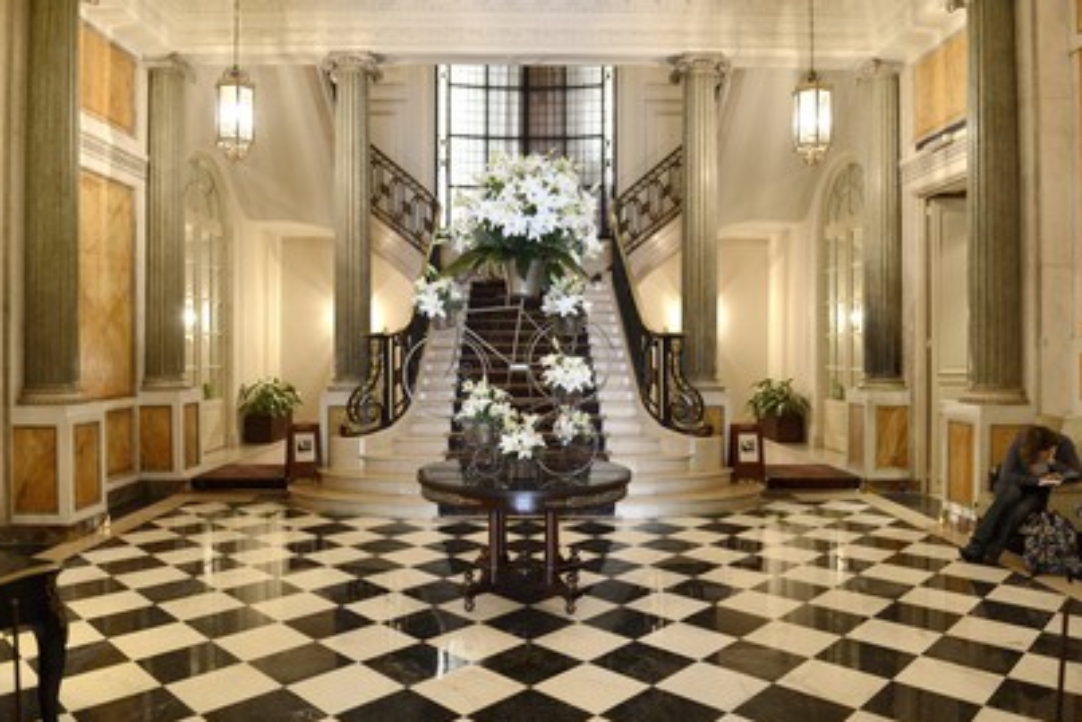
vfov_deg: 51.3
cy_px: 354
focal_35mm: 25
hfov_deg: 71.5
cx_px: 534
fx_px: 752
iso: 1600
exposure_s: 1/25
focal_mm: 24
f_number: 3.5
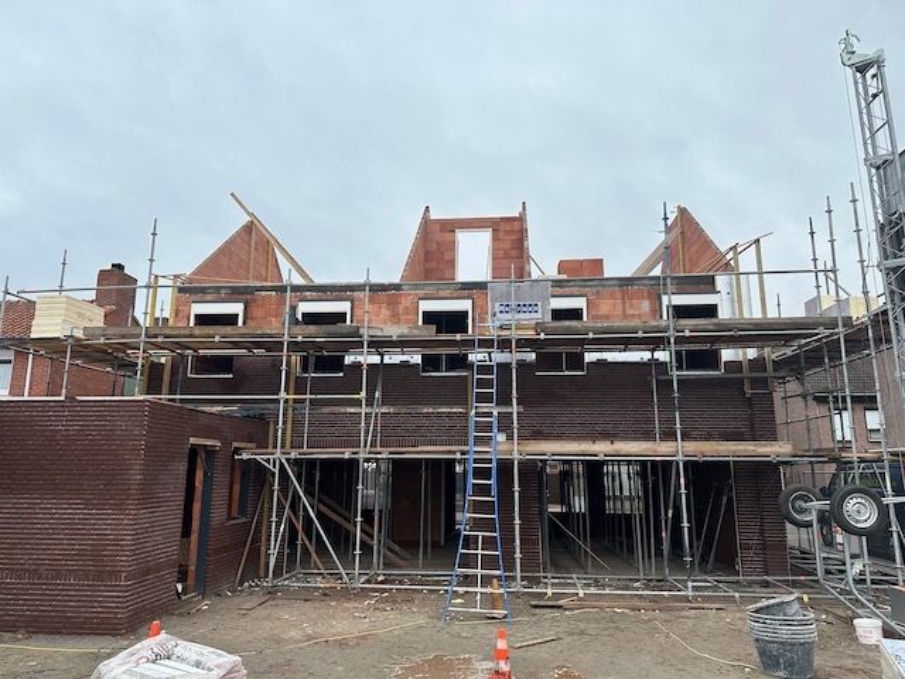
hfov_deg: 71.6
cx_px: 452
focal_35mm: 24
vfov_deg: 56.8
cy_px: 340
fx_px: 627
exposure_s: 1/2028
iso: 80
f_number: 1.78
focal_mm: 6.86
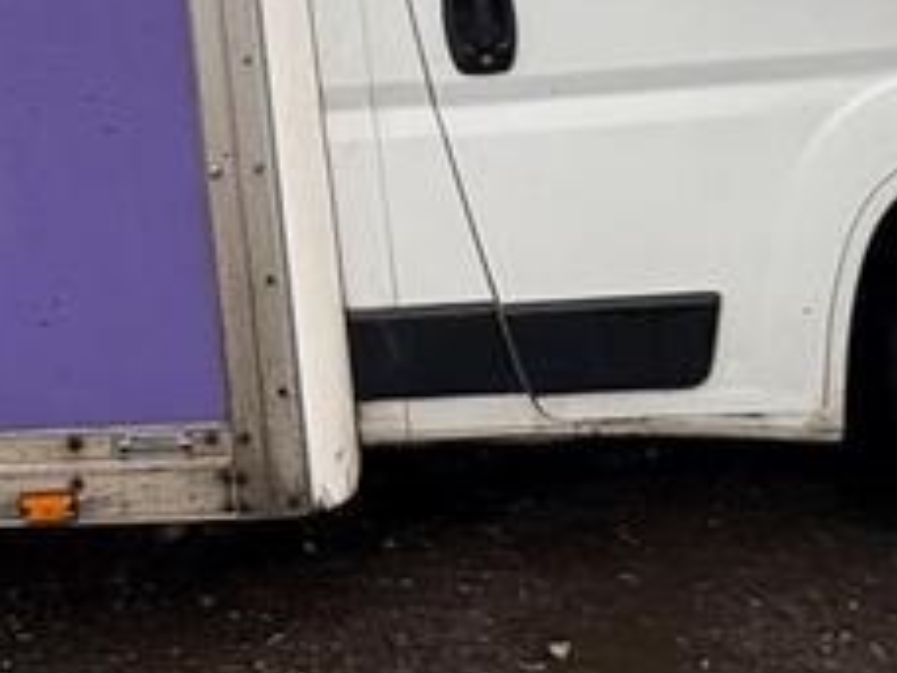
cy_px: -272
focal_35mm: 55
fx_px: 1425
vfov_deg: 22.7
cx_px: -16
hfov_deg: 32.0
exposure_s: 1/99
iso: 40
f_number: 2.2
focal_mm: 2.22
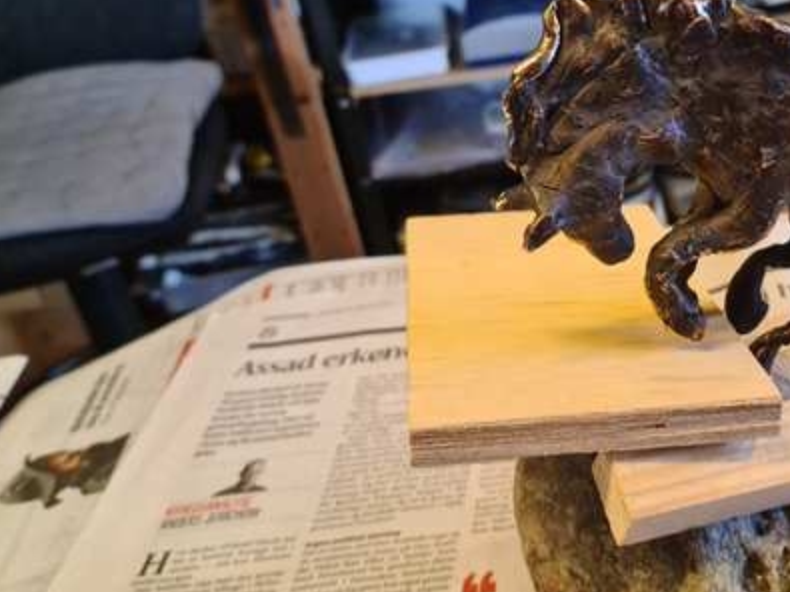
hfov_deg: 44.4
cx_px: 584
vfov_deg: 34.9
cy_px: 210
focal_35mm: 41
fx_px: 935
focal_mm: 5.9
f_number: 2
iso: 100
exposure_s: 1/50
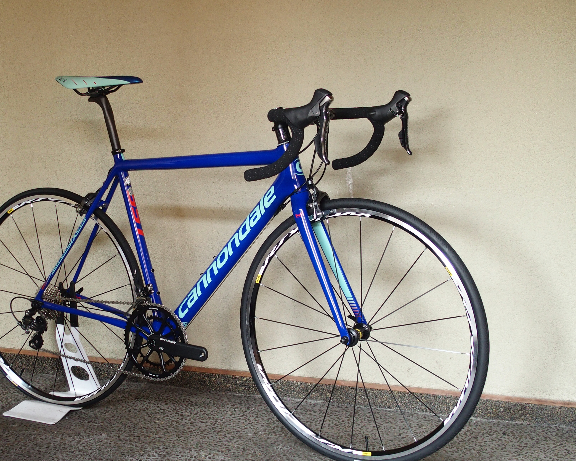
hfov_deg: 34.1
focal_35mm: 55
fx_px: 938
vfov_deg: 27.6
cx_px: 251
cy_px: 256
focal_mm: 9.8
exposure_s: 1/50
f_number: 2.8
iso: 400
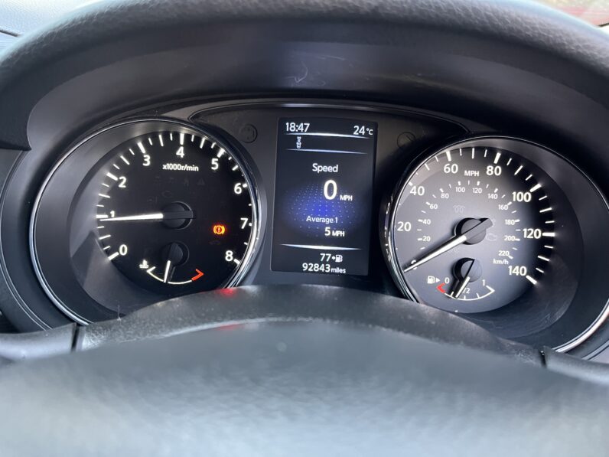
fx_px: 457
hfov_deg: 67.3
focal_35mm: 26
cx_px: 304
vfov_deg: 53.1
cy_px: 228
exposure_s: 1/56
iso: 500
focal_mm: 5.1
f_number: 1.6
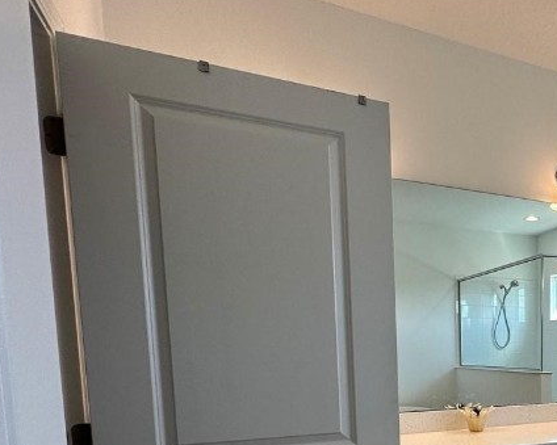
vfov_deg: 41.0
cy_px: 402
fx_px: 544
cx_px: 553
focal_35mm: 33
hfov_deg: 45.9
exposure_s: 1/120
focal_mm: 2.22
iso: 64
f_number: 2.2
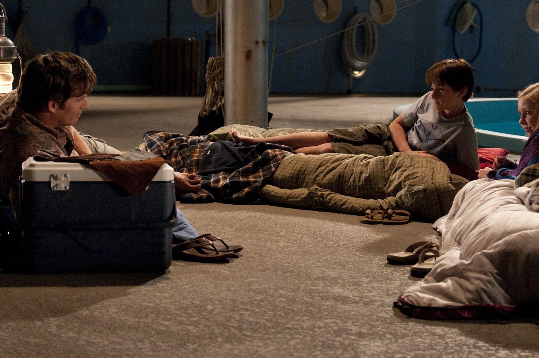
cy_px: 143
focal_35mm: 77
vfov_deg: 17.7
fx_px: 1148
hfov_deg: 26.4
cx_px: 271
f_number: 2.8
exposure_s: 1/160
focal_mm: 35
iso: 1600
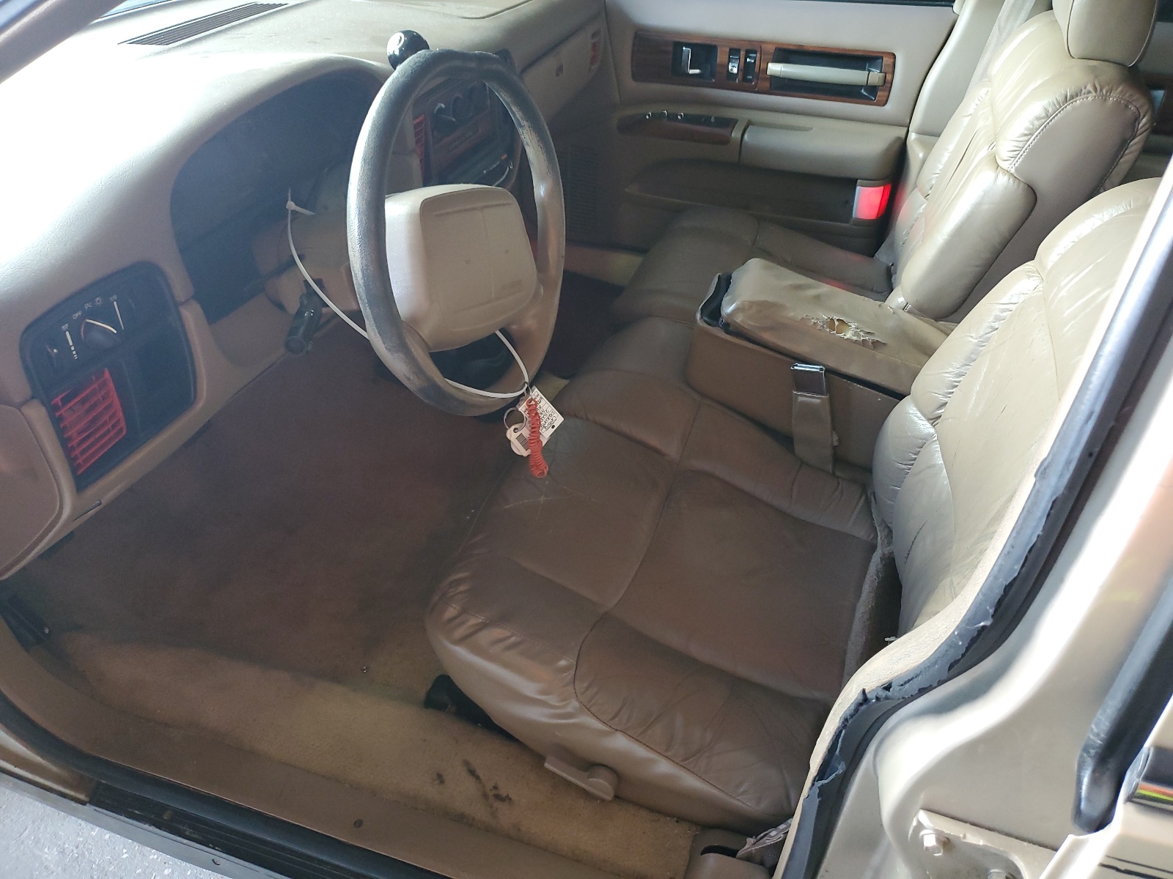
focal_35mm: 26
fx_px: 881
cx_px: 586
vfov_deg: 53.1
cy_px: 440
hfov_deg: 67.3
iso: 189
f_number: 1.5
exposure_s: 1/60.2
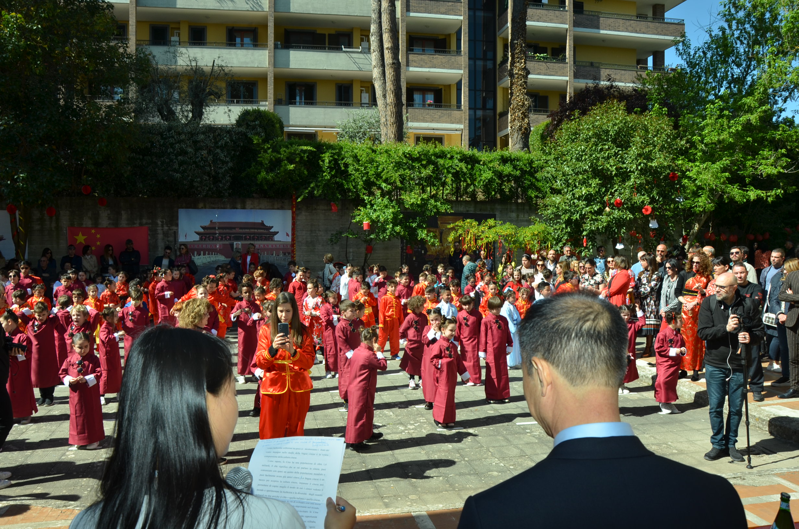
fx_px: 598
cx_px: 400
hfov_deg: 67.5
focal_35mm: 27
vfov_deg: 47.7
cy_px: 264
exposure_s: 1/250
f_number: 9
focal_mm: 18
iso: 200
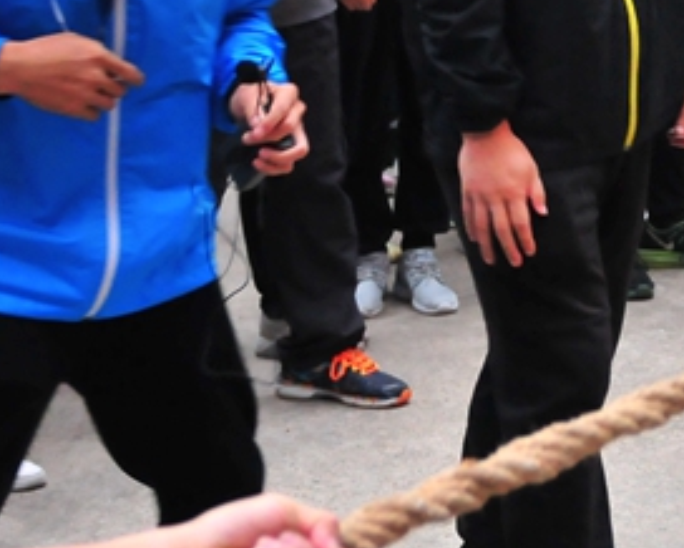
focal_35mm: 127
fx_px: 2573
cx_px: 1132
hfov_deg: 13.9
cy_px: -55
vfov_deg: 12.0
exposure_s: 1/80
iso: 1250
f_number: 2.8
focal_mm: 24
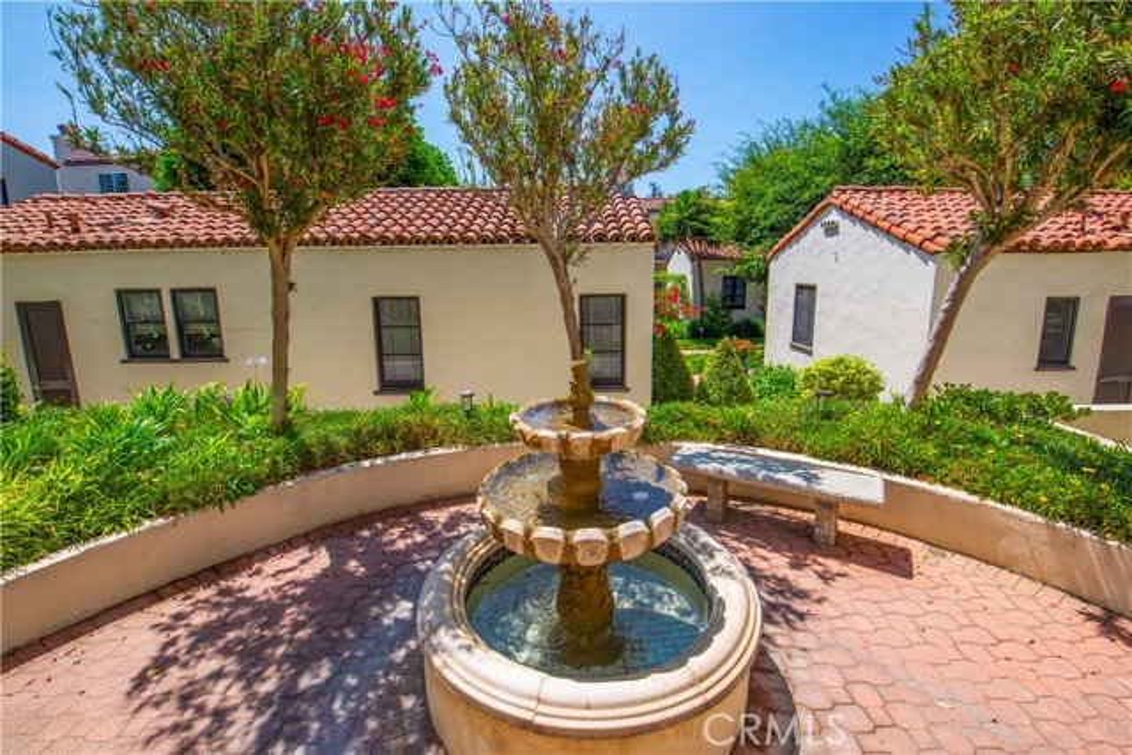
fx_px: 472
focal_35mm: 15
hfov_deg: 100.4
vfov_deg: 77.4
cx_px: 566
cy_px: 378
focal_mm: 15
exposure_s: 1/160
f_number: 6.3
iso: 50
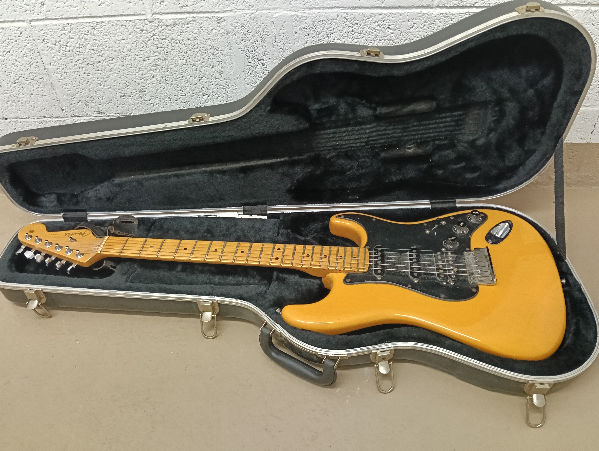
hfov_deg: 65.2
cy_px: 226
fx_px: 468
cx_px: 300
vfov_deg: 51.5
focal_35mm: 27
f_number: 1.8
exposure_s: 1/33.3
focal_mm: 3.98
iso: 400
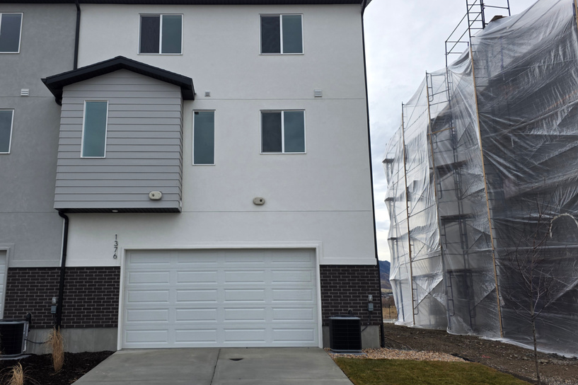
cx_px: 243
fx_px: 481
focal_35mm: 30
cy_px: 206
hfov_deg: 61.6
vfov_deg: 43.5
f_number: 1.7
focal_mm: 6.3
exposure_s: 1/3255
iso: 80
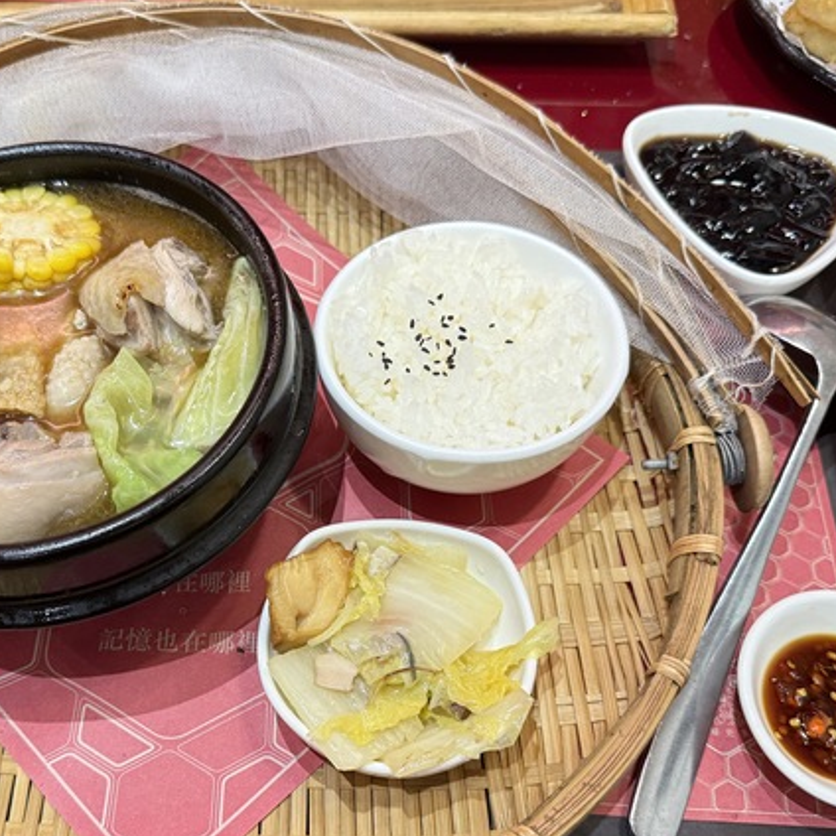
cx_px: 302
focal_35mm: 36
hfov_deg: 45.6
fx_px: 984
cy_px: 495
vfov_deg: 45.8
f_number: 1.78
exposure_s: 1/60
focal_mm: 6.76
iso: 320
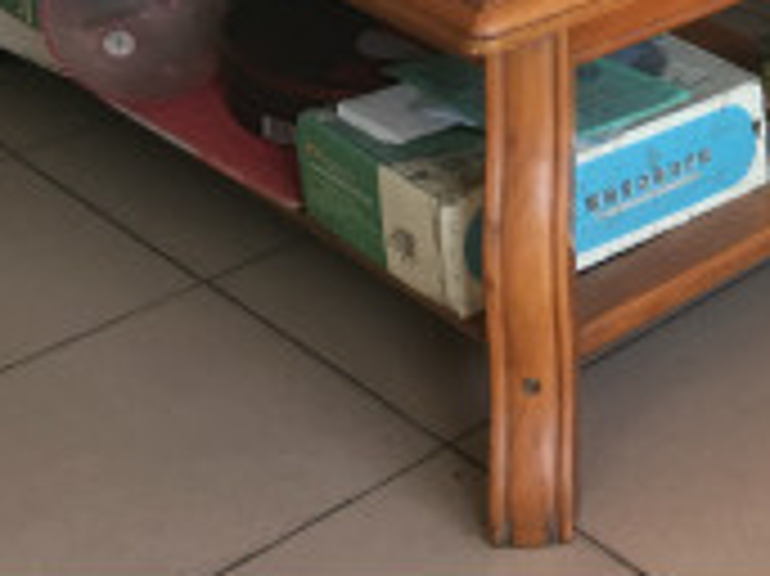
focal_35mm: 85
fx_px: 1889
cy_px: -254
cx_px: 1009
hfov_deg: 20.9
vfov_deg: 16.1
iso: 40
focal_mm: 4.15
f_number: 2.2
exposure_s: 1/33
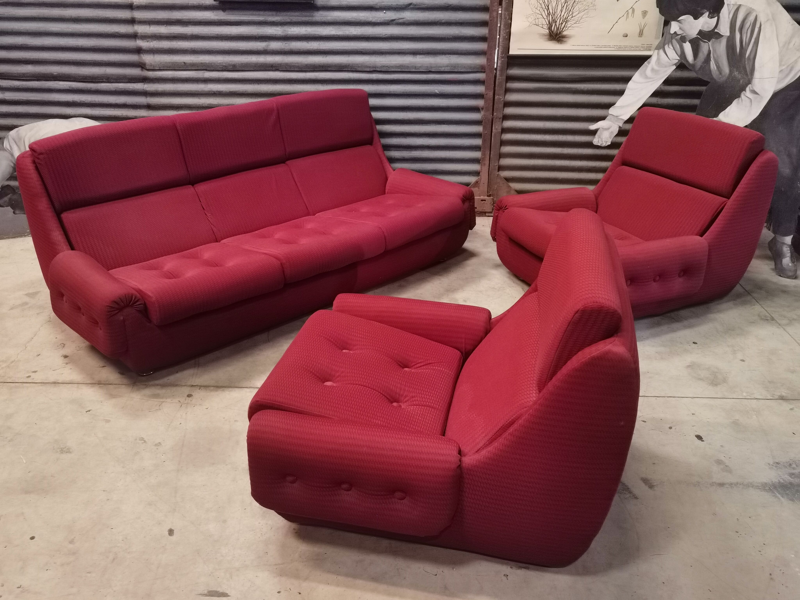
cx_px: 400
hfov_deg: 61.7
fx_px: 670
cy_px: 300
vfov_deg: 48.2
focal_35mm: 29
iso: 640
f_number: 1.9
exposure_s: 1/25
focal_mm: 6.71
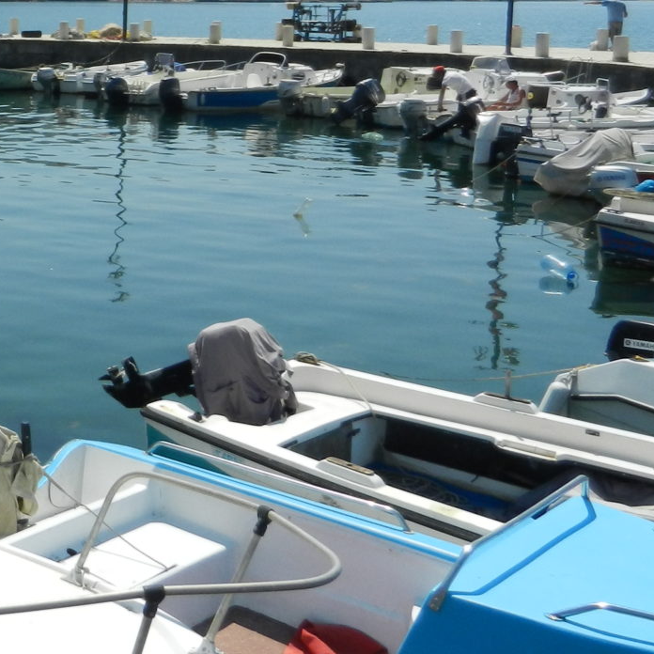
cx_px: -179
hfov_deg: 24.8
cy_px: 105
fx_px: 1304
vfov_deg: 27.4
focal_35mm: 61
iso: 160
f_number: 7
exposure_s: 1/800
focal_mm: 4.5
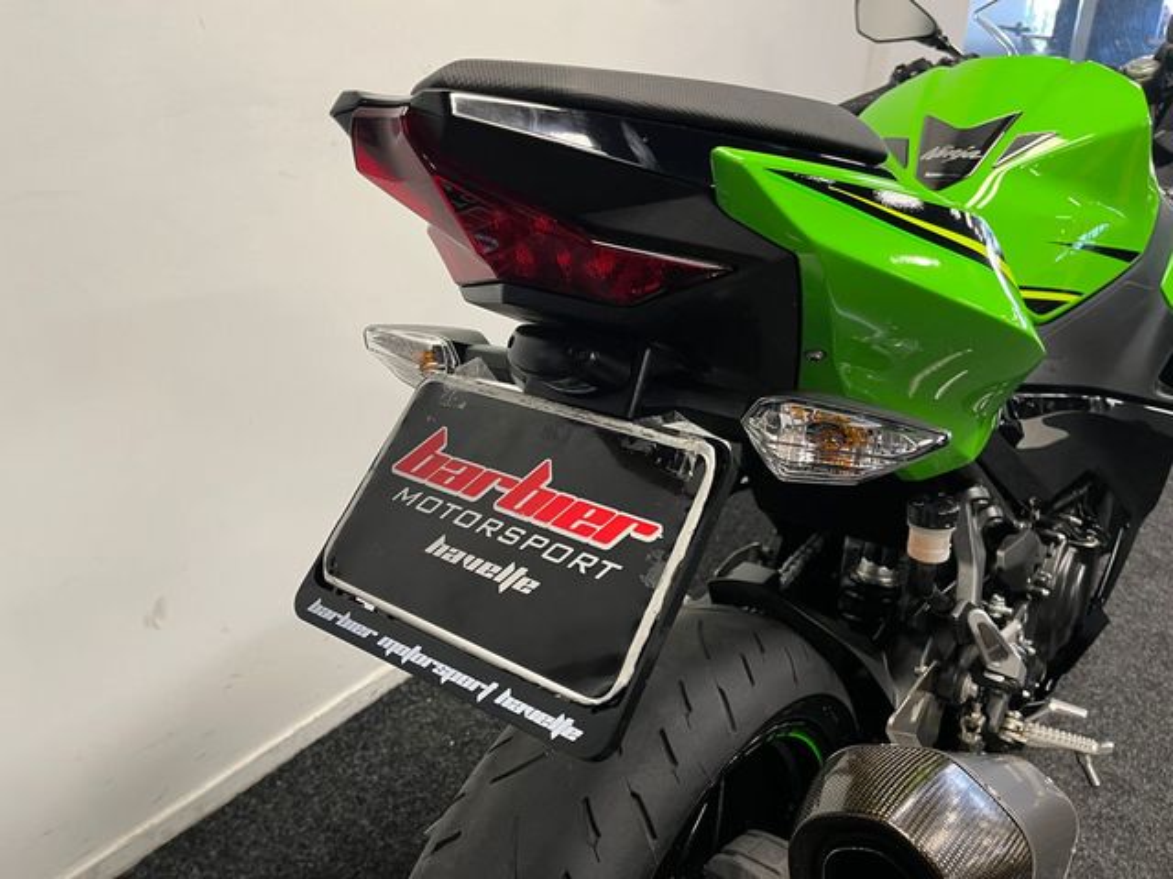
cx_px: 586
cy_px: 440
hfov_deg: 67.3
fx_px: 881
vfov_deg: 53.1
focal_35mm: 26
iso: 125
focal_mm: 5.1
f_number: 1.6
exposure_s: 1/50
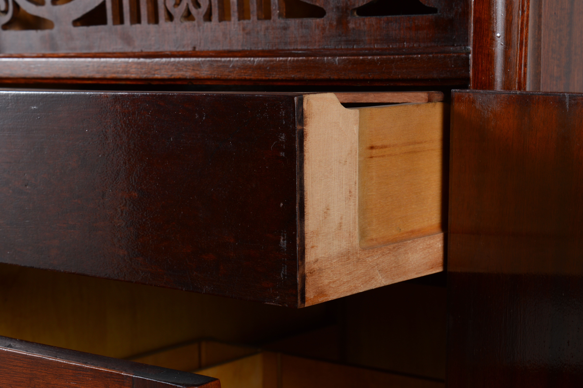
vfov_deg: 18.1
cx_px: 292
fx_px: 1213
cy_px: 194
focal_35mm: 75
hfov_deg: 27.0
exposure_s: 1/125
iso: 100
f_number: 14
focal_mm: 50
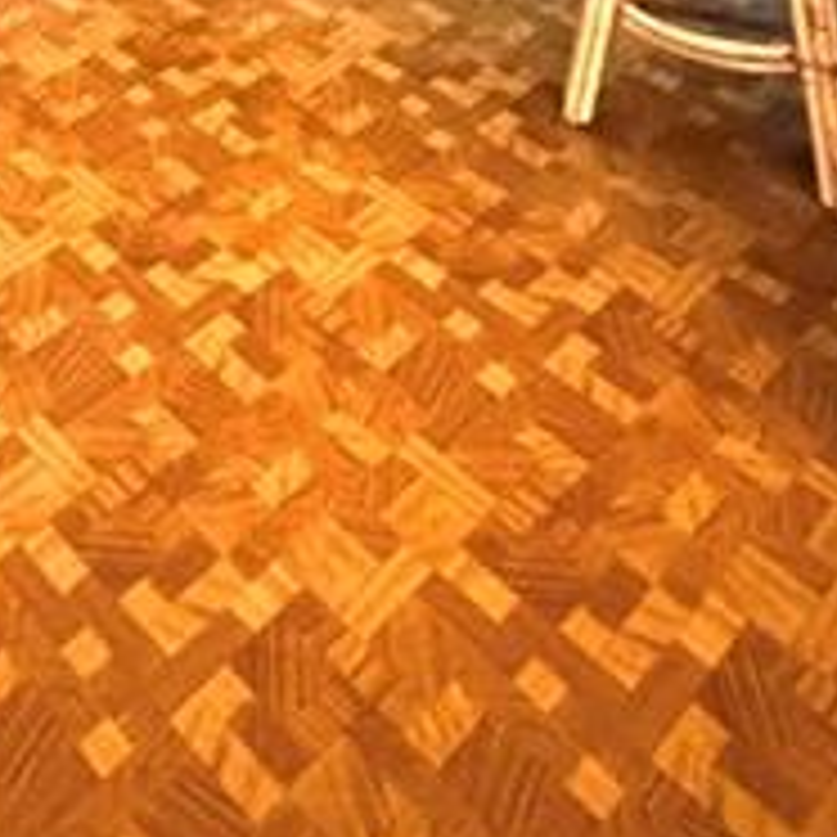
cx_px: 76
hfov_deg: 31.7
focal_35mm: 51
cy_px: -621
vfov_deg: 22.3
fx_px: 1395
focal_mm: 2.22
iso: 1250
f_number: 2.2
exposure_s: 1/30
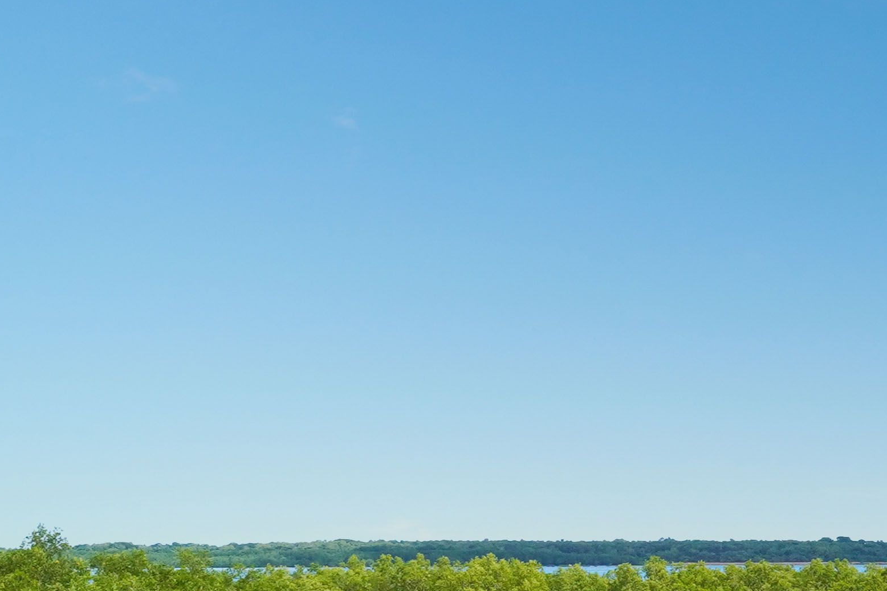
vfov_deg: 10.1
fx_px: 3326
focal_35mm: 135
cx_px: 1532
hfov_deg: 13.8
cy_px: 600
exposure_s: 1/200
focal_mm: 35
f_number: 19
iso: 400
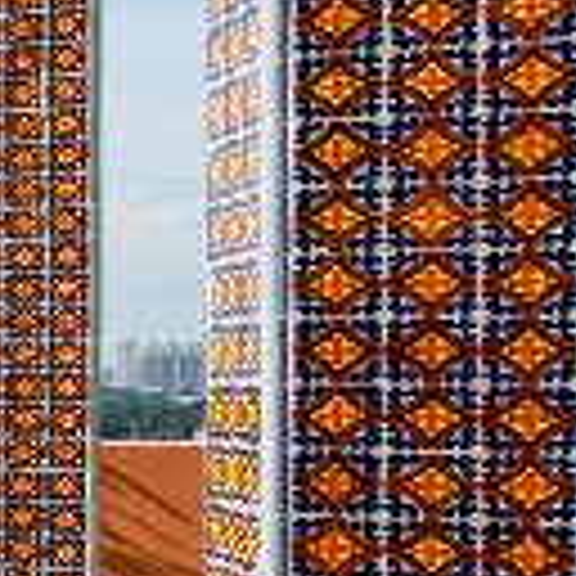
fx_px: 1751
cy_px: 367
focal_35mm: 93
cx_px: -1512
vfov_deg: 18.6
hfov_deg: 9.2
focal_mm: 14
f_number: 8
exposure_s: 1/500
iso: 100
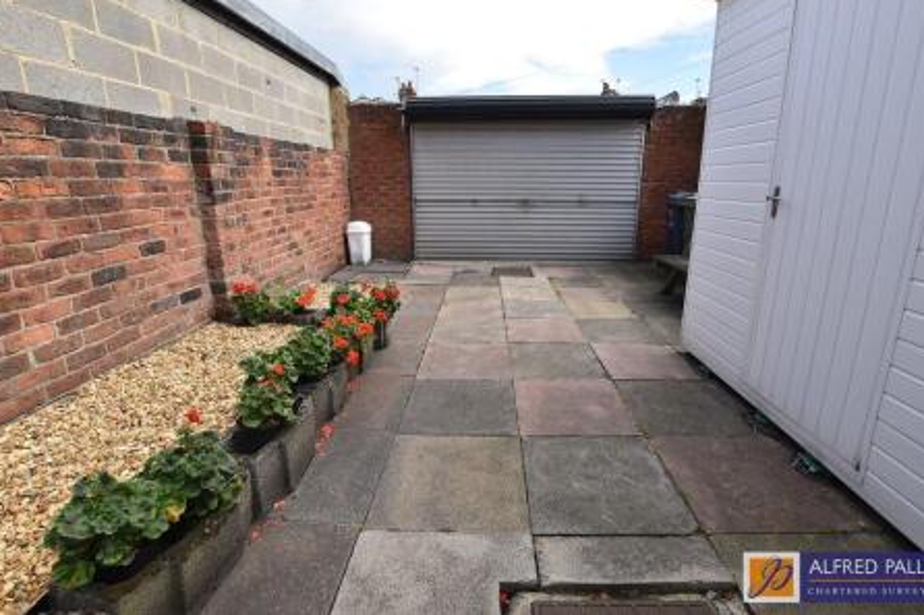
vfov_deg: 73.6
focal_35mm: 16
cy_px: 289
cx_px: 479
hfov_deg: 96.7
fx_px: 410
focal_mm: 10
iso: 200
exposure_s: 1/250
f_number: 8
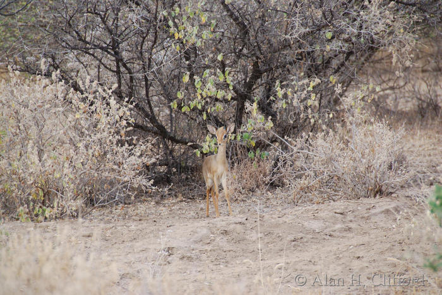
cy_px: 148
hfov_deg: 6.9
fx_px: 3686
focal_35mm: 300
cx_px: 221
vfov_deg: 4.6
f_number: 5.6
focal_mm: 200
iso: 200
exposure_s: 1/100
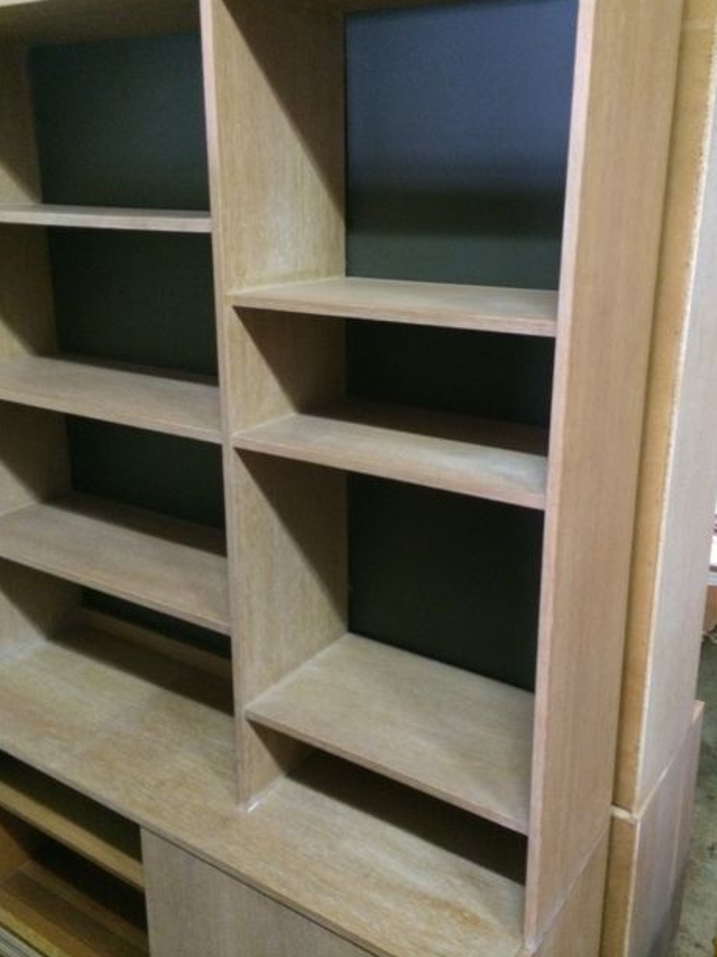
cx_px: 376
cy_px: 440
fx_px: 912
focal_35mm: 33
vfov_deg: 55.3
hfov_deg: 42.9
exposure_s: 1/15
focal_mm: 4.12
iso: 500
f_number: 2.2
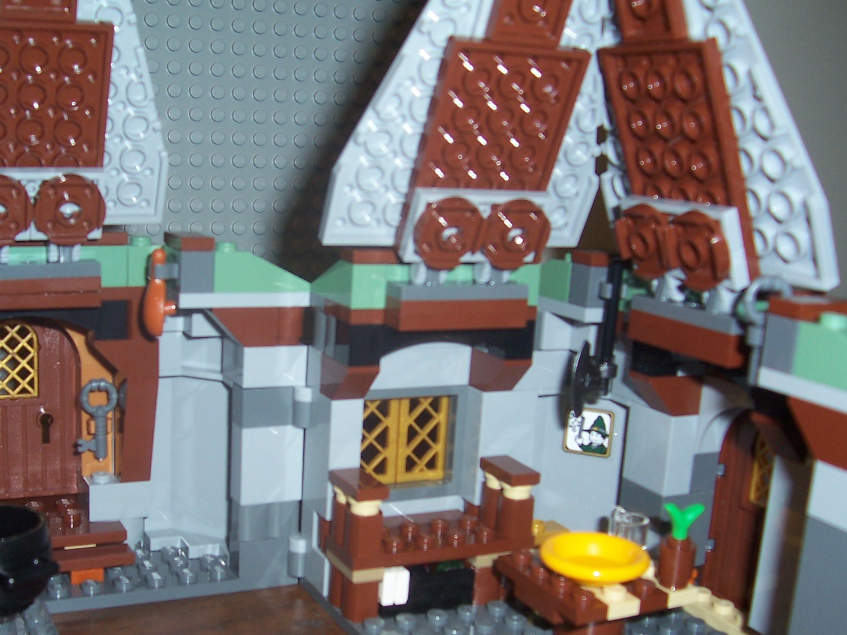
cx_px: 323
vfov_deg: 32.8
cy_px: 381
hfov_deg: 42.6
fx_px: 1077
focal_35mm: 44
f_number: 2.7
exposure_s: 1/60
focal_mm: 5.6
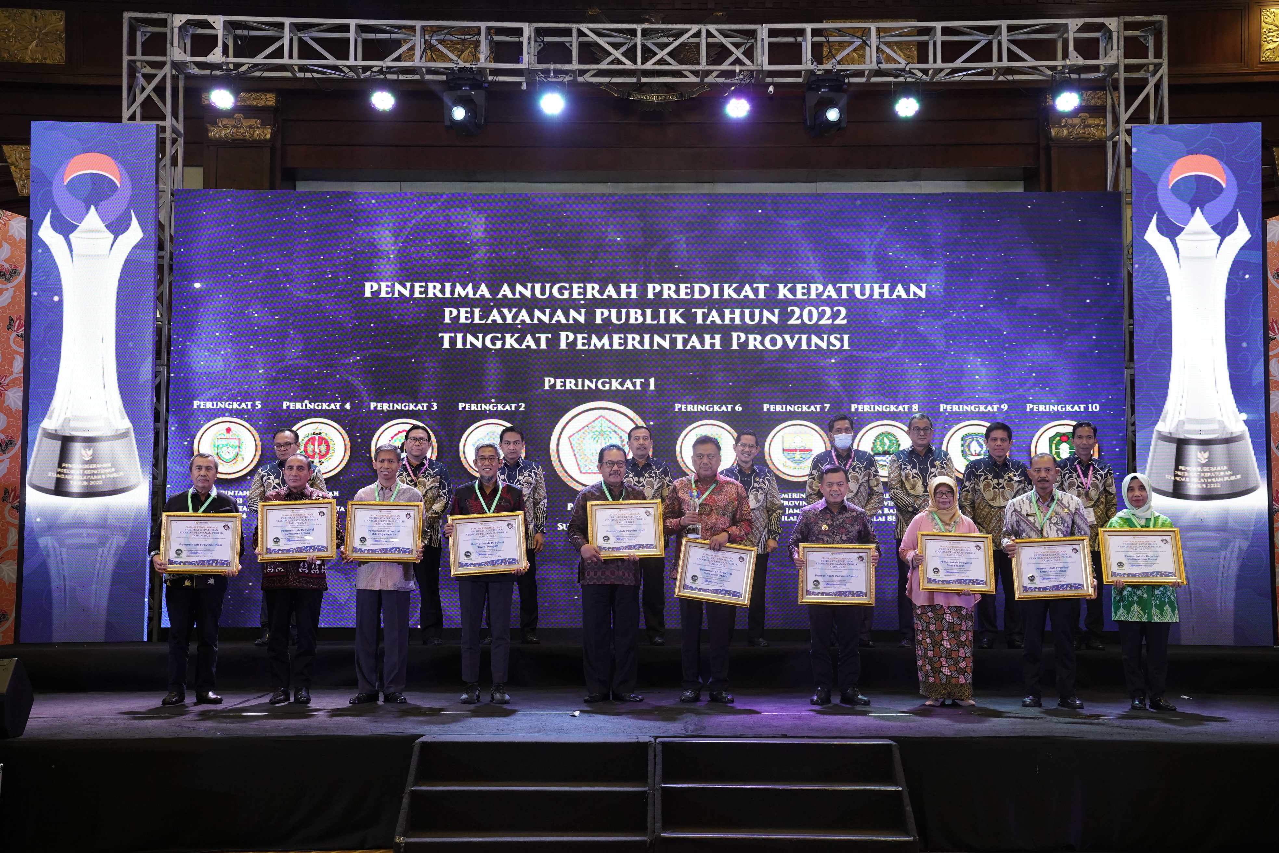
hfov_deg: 43.6
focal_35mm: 45
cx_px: 640
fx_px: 1599
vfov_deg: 29.9
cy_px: 426
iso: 3200
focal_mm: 45
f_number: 5
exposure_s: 1/125
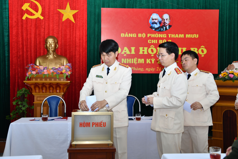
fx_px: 337
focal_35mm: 51
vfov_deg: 26.5
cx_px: 119
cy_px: 80
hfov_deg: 38.9
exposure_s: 1/200
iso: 500
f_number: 4.5
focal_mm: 34
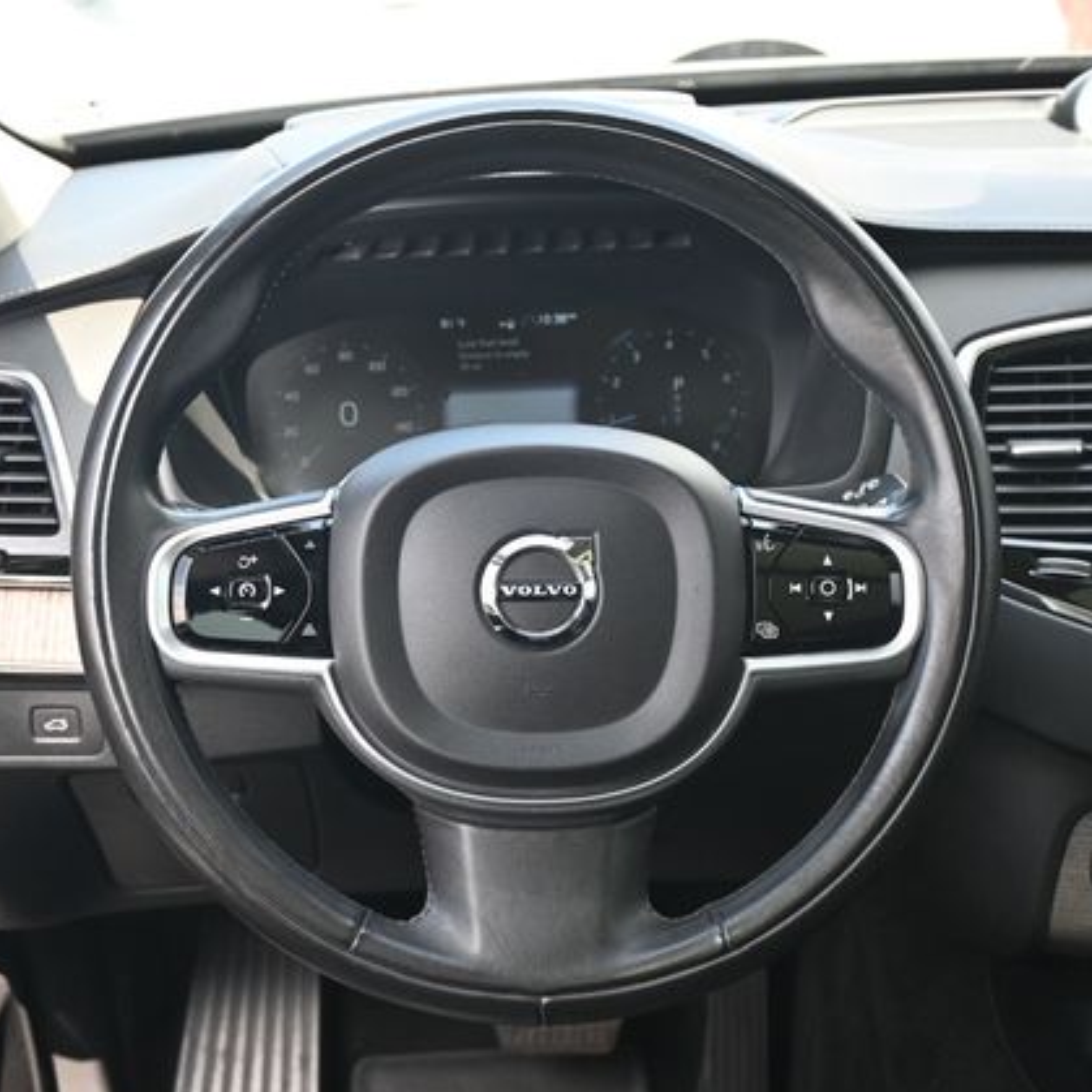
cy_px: 550
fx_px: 1736
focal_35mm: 49
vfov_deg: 34.9
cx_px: 511
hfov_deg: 34.9
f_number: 4.2
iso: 450
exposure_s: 1/125
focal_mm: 25
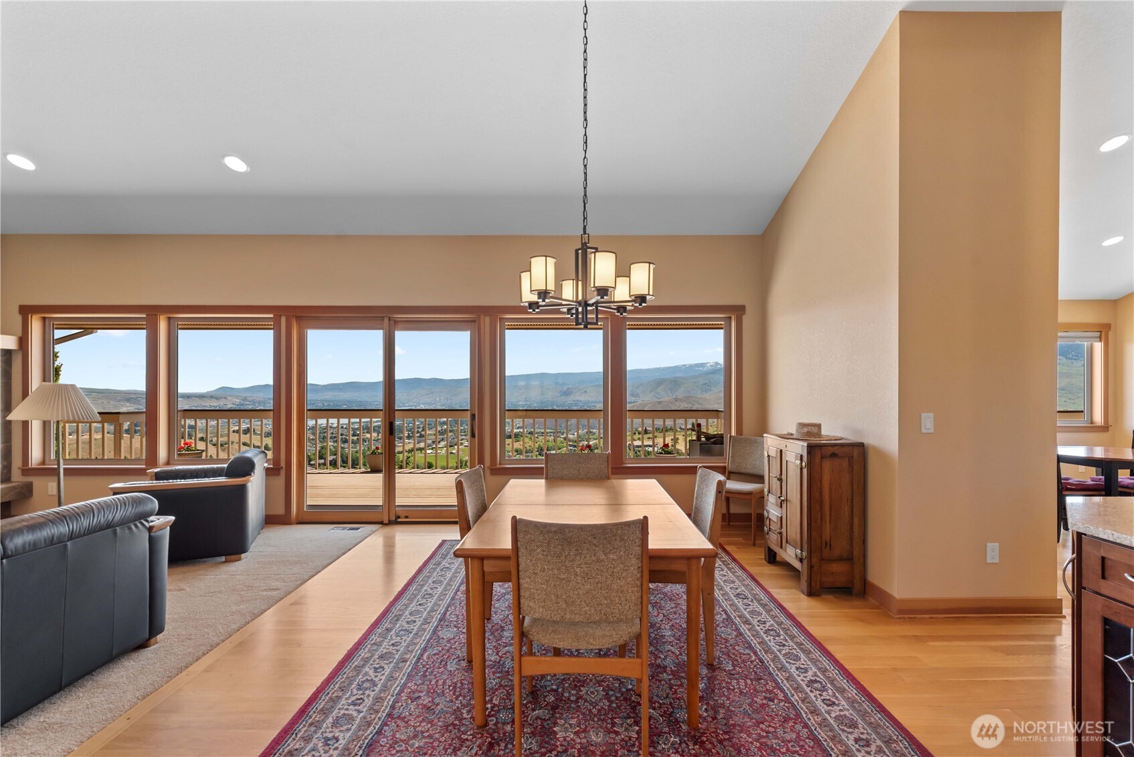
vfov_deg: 77.4
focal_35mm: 15
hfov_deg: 100.4
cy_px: 378
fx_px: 473
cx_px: 567
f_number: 8
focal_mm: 15
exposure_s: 1/50
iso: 200
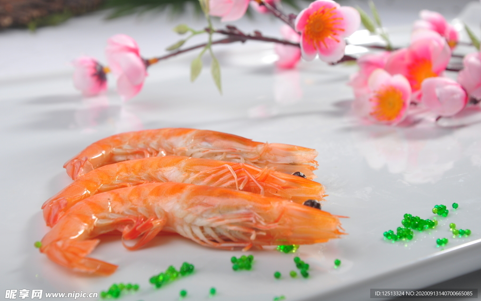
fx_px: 1049
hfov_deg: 25.8
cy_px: 142
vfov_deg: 16.3
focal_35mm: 80
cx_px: 240
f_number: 10
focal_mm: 52
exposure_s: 1/125
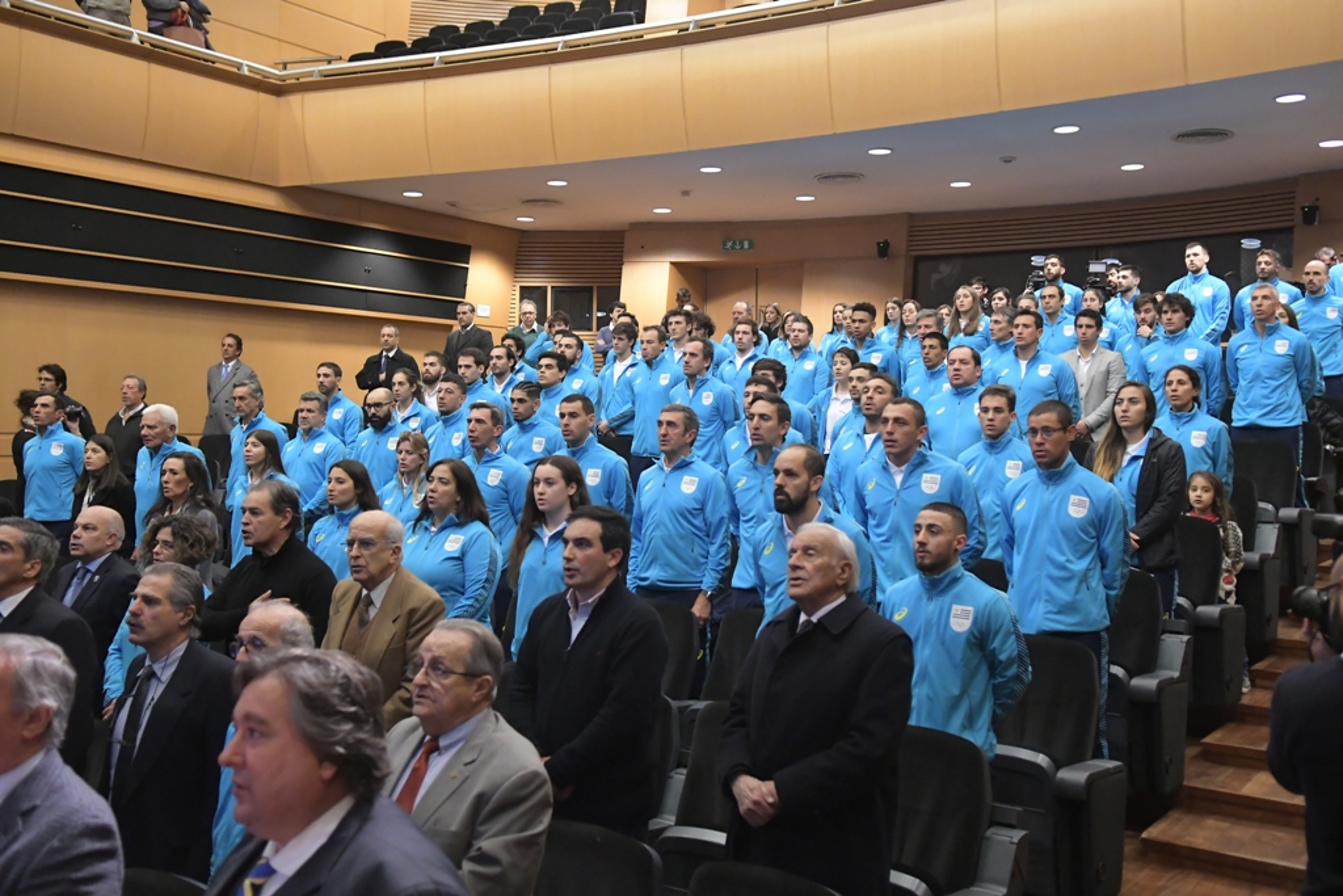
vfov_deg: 36.9
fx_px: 1343
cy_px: 448
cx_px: 672
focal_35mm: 36
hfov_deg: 53.1
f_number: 3.5
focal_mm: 24
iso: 5000
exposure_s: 1/160
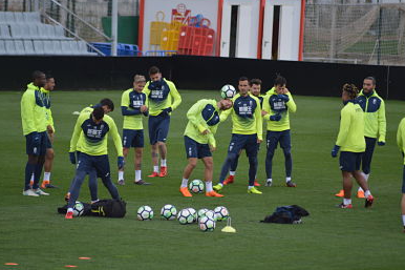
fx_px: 5240
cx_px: 205
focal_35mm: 466
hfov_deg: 4.4
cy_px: 133
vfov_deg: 2.9
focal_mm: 300
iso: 400
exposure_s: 1/500
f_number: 5.6
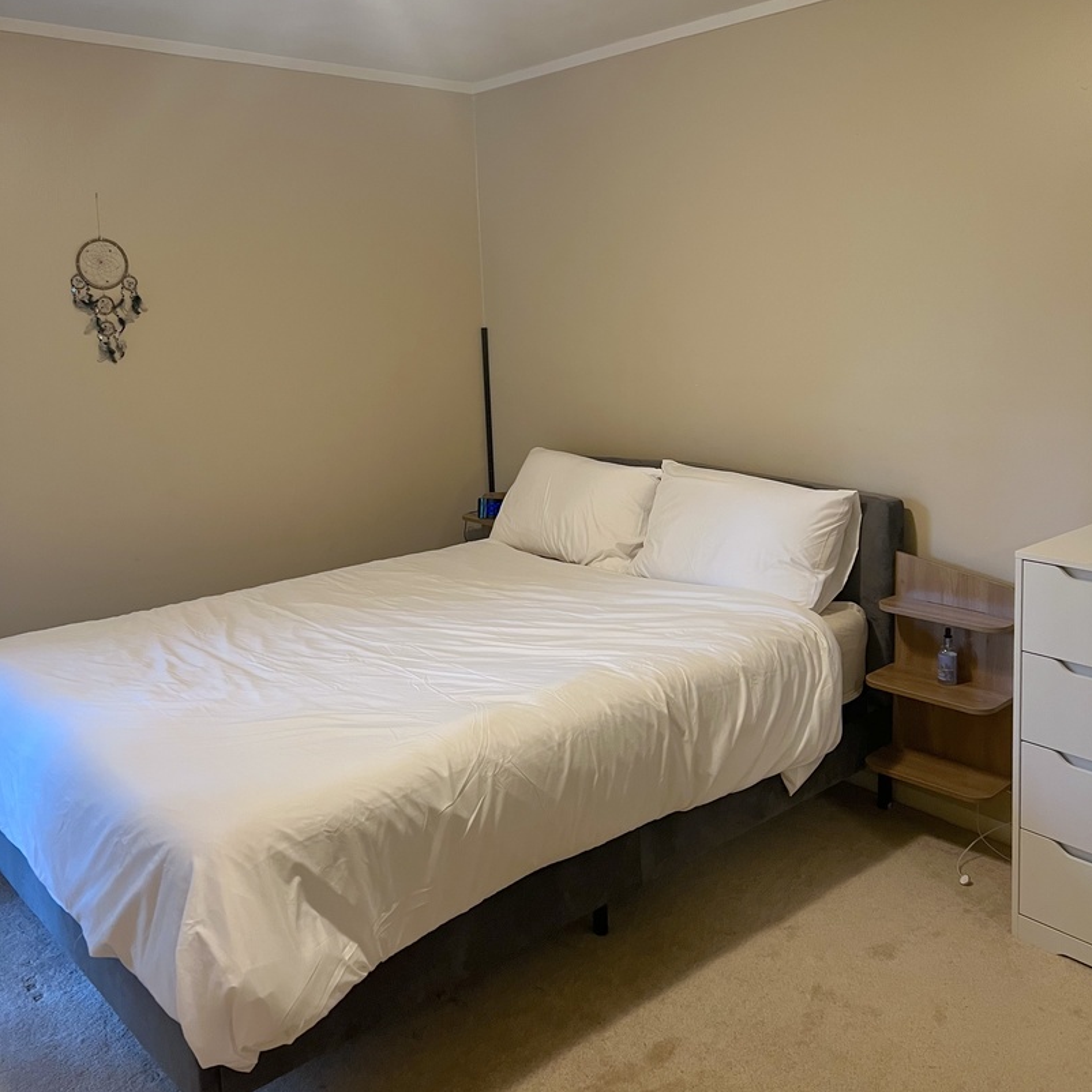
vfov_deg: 52.2
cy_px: 434
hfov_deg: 52.5
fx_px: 1106
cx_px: 549
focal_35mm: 31
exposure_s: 1/60
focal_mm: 5.7
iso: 200
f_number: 1.5
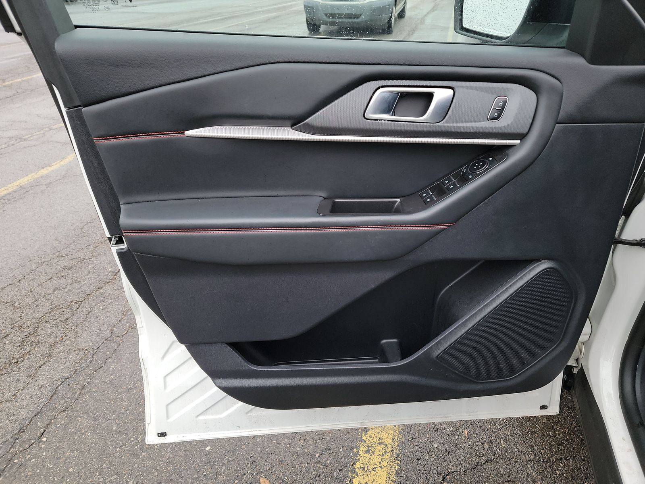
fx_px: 447
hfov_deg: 71.6
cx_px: 322
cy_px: 242
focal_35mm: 24
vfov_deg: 56.8
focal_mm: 6.7
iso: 260
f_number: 1.8
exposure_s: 1/59
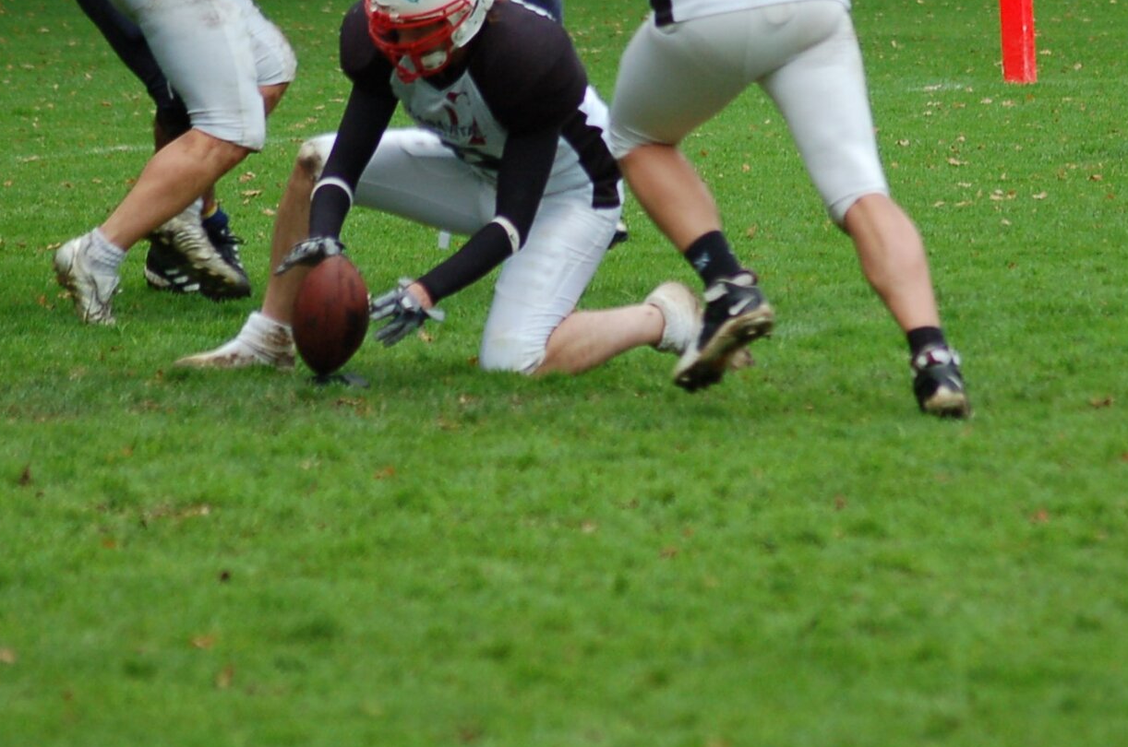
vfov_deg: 3.4
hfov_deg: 5.1
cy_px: 118
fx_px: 12667
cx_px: 705
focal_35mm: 405
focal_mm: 150
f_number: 4.5
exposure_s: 1/500
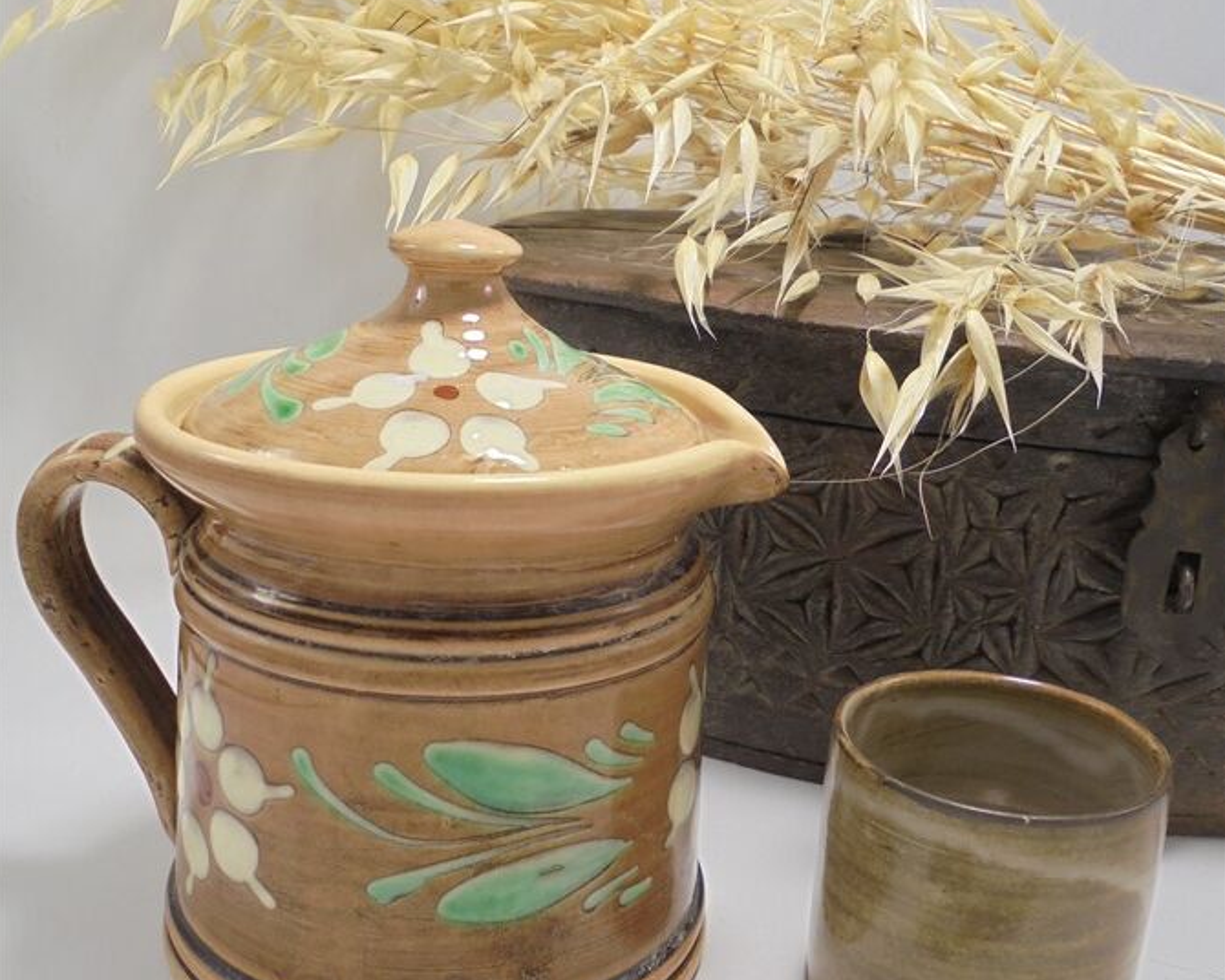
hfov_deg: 47.9
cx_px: 612
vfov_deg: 39.2
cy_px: 472
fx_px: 1378
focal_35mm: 38
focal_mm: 5.3
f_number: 3.7
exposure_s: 1/50
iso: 100
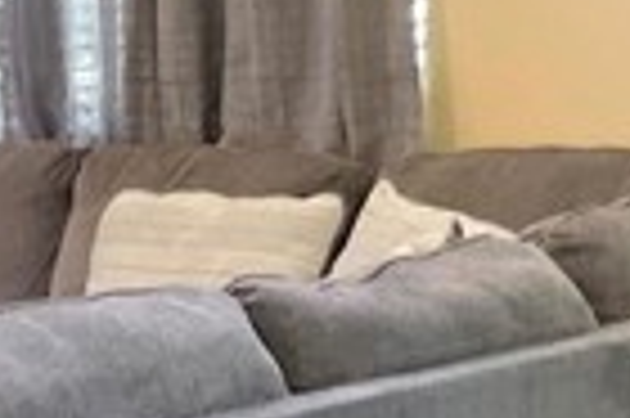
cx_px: -418
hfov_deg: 13.7
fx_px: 2412
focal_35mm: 138
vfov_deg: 9.9
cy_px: 297
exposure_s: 1/40
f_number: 1.8
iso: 200
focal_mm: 3
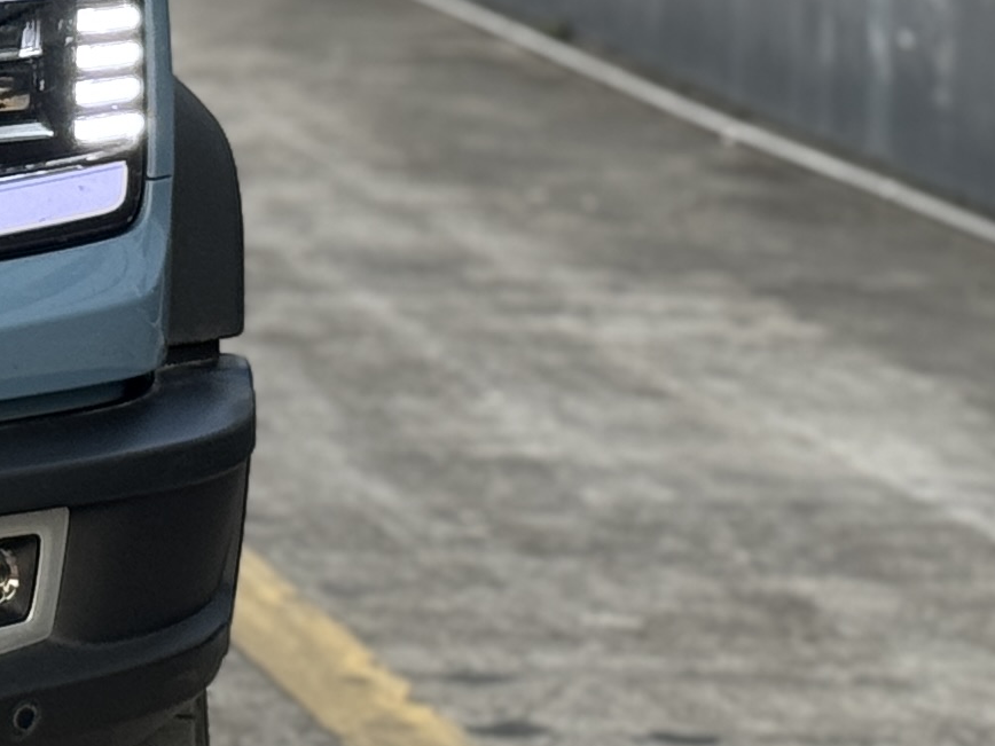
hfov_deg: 8.3
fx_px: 6410
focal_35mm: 223
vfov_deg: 6.6
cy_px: 21
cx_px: -1138
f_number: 1.78
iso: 64
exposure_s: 1/926
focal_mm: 6.76
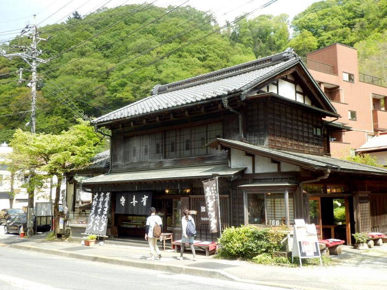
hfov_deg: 44.8
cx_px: 194
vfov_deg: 34.3
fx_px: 470
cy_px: 145
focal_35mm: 42
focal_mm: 7.4
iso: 80
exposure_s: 1/160
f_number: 4
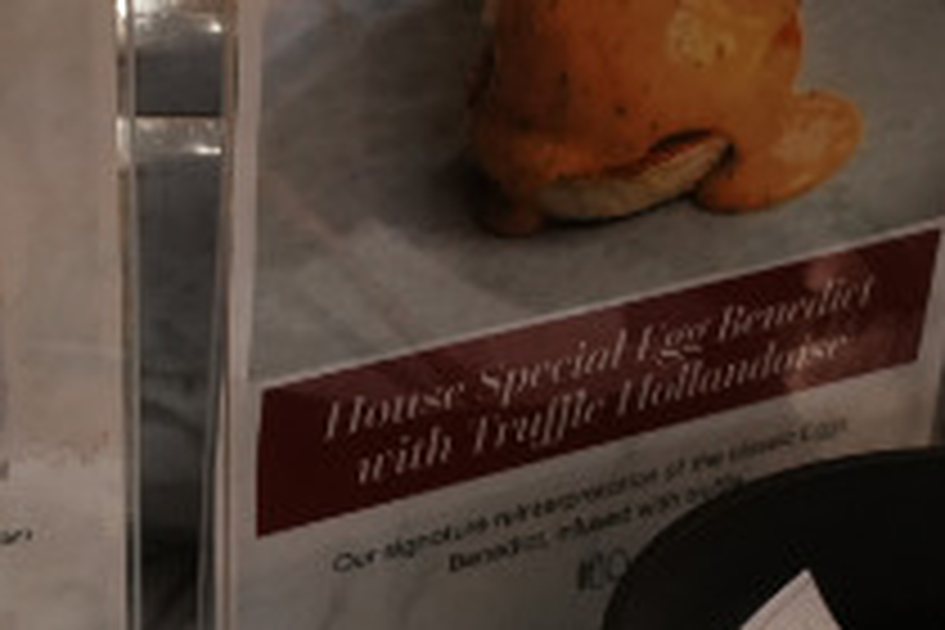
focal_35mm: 86
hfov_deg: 23.4
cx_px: 207
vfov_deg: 15.8
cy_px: 479
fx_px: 2255
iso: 640
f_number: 4
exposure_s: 1/50
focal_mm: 15
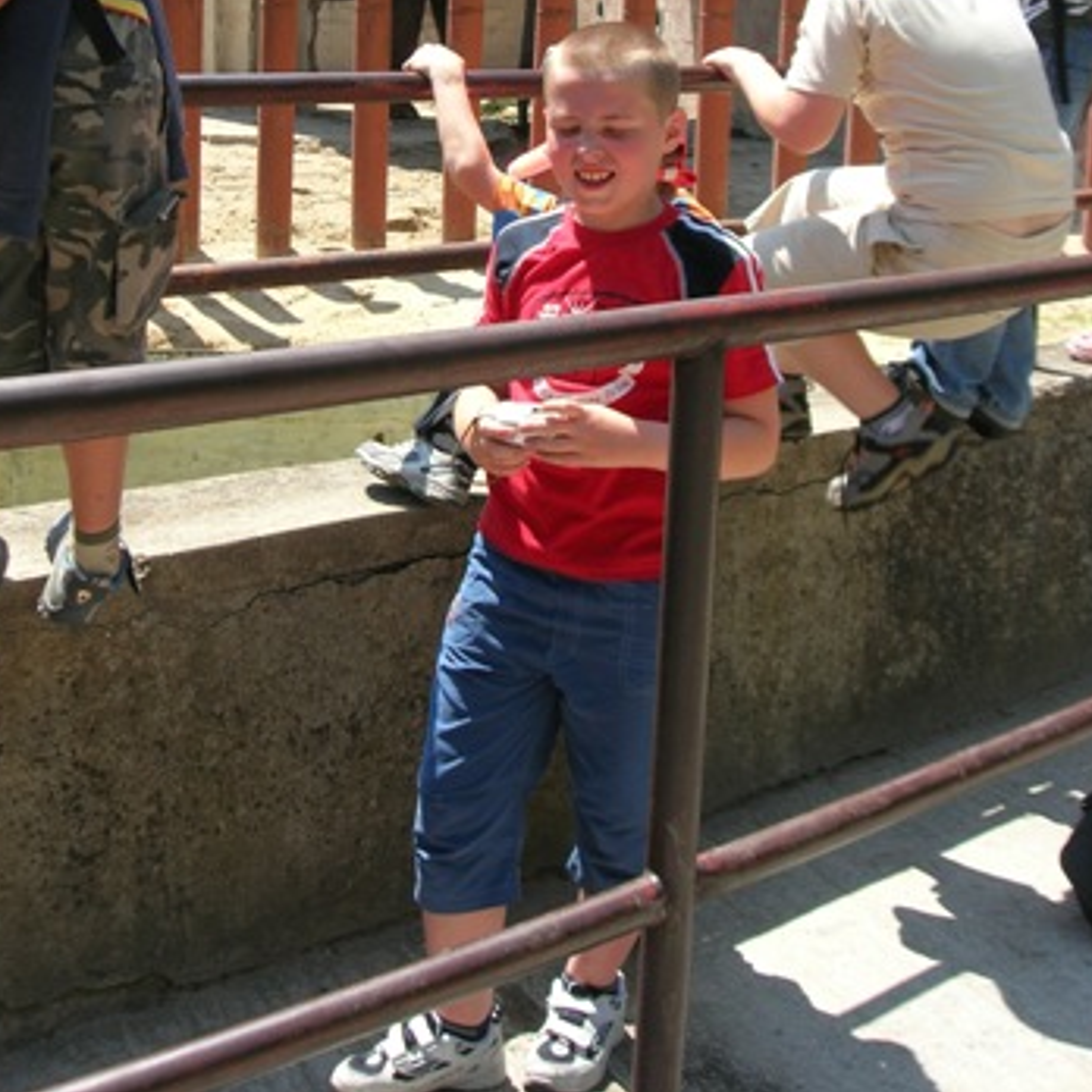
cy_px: 201
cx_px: 474
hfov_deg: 31.1
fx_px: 1963
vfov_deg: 30.3
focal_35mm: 55
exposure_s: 1/265
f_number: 4.8
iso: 64
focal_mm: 7.8
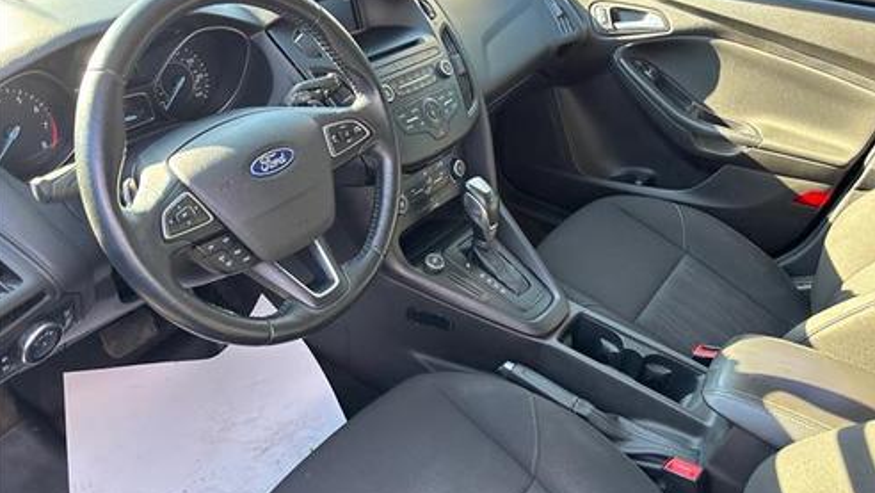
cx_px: 443
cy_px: 240
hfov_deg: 66.1
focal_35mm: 29
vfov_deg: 40.2
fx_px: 673
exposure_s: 1/81
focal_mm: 5.96
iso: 125
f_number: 1.6
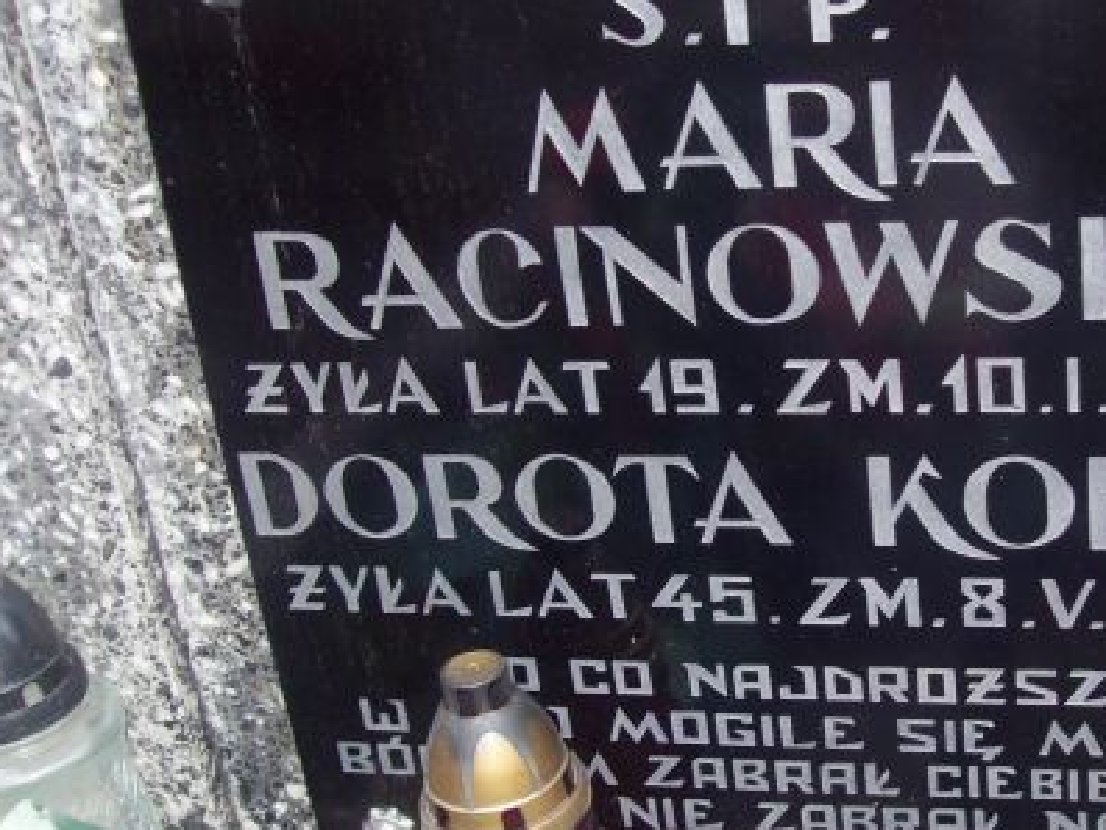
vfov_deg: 25.2
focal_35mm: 58
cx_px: 830
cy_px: 398
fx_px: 1854
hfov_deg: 32.6
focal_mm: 6
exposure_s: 1/64
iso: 80
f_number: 2.7
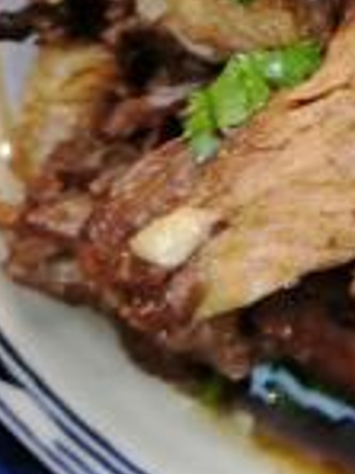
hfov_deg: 12.2
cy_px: -94
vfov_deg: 17.2
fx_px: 1490
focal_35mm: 109
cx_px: 678
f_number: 1.8
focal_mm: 3.95
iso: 400
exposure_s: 1/50
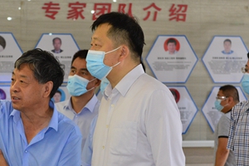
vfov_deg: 11.4
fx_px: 830
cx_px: 83
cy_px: 121
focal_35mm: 120
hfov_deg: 17.0
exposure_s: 1/320
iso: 3200
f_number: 5.6
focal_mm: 60
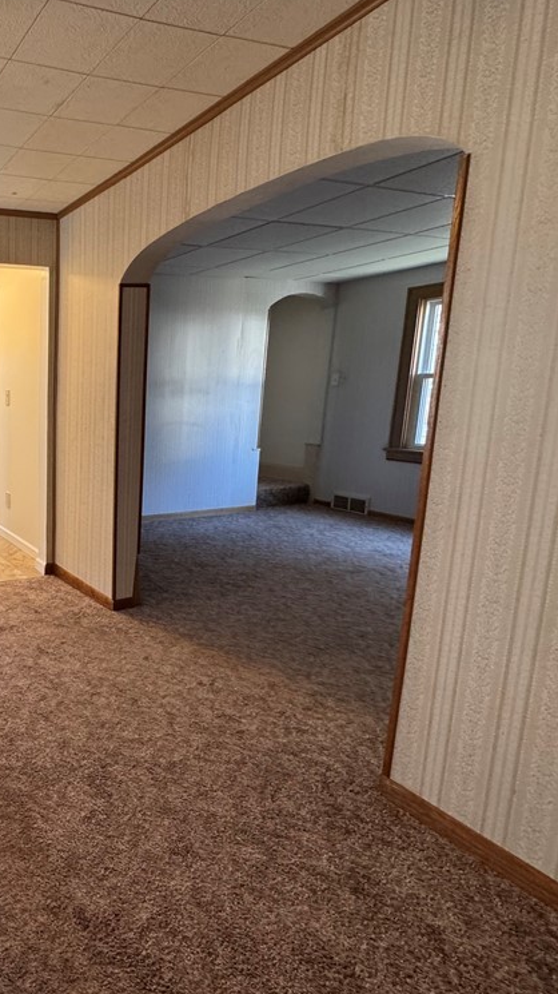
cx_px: -39
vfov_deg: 83.8
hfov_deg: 43.2
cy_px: 485
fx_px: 553
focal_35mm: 21
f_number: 2.2
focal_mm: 2.22
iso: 320
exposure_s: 1/120
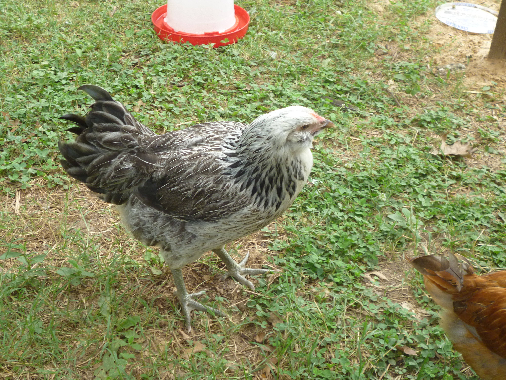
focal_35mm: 48
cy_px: 190
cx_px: 253
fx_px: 702
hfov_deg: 39.7
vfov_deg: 30.3
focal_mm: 8.6
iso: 200
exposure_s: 1/80
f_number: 4
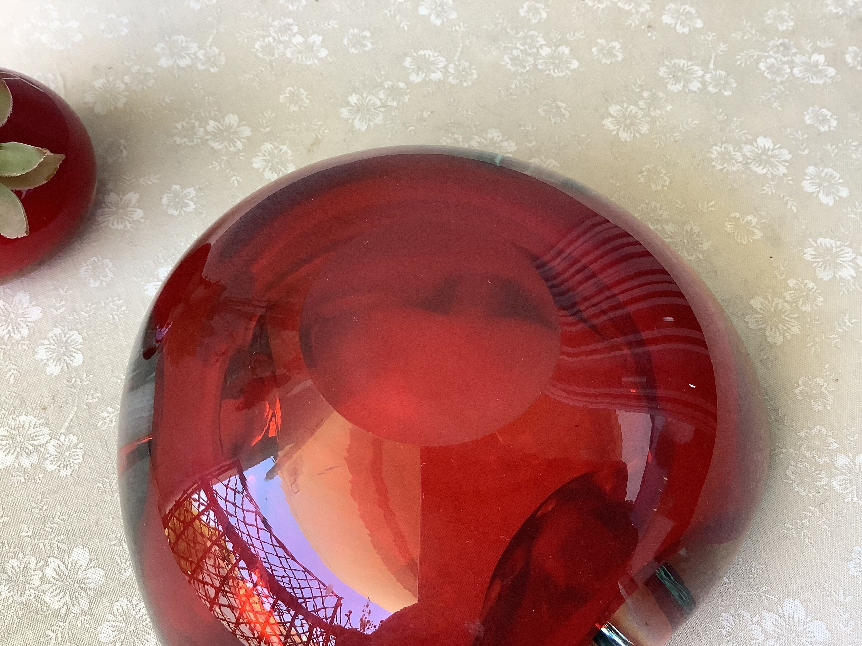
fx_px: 772
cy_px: 323
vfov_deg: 45.4
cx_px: 431
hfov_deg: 58.4
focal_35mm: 31
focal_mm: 3.3
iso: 125
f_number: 2.4
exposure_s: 1/60
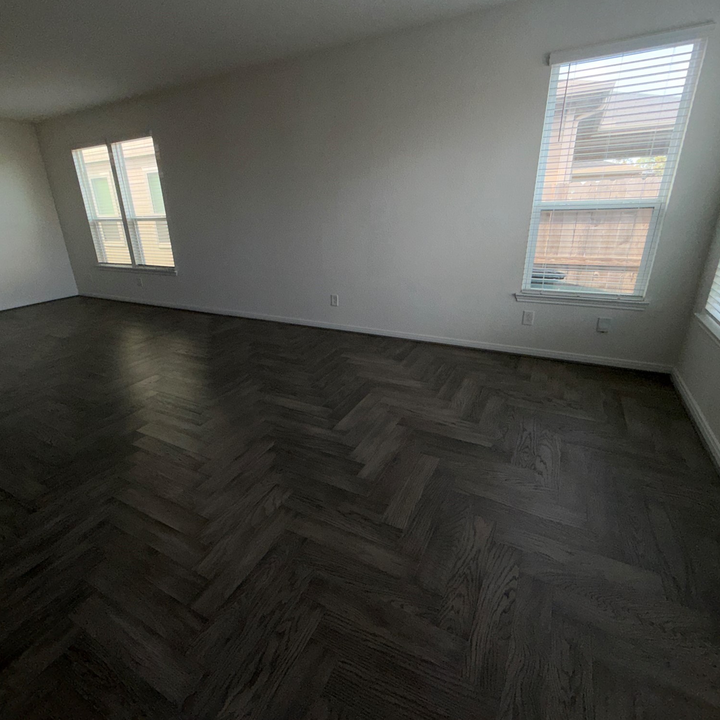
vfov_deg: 84.0
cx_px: 339
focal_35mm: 17
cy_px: 353
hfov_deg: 83.9
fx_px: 400
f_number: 2.2
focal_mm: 2.22
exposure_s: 1/121
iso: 50
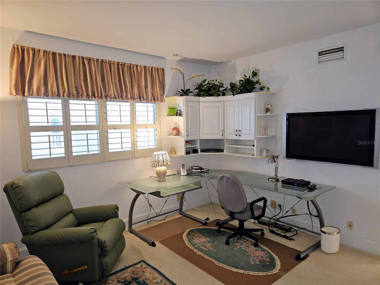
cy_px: 142
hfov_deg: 73.9
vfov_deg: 58.9
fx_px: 252
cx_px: 190
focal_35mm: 23
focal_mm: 5.4
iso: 100
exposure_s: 1/40
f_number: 1.8
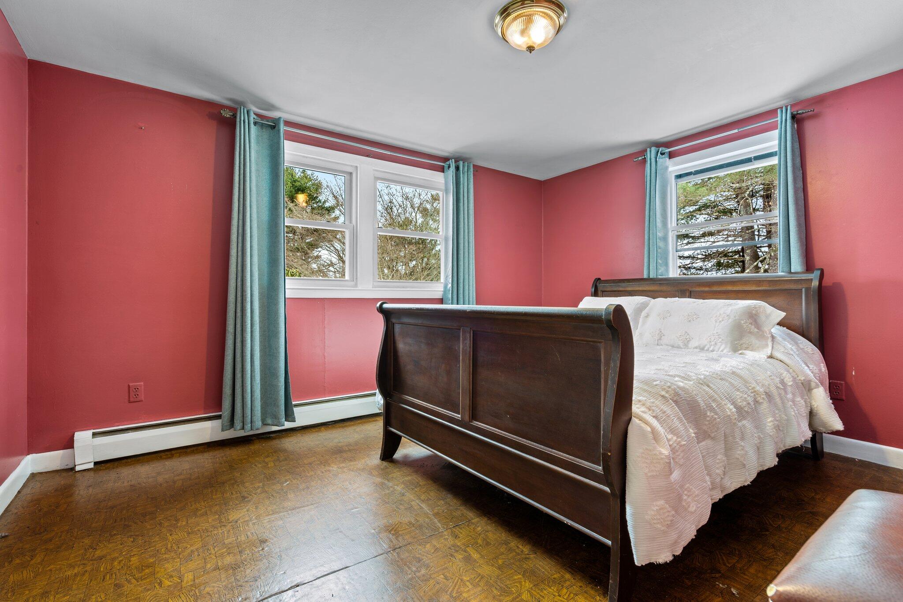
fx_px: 401
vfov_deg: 73.7
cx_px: 452
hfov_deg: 96.7
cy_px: 301
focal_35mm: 16
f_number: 9
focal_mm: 16
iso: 50
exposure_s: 2.5
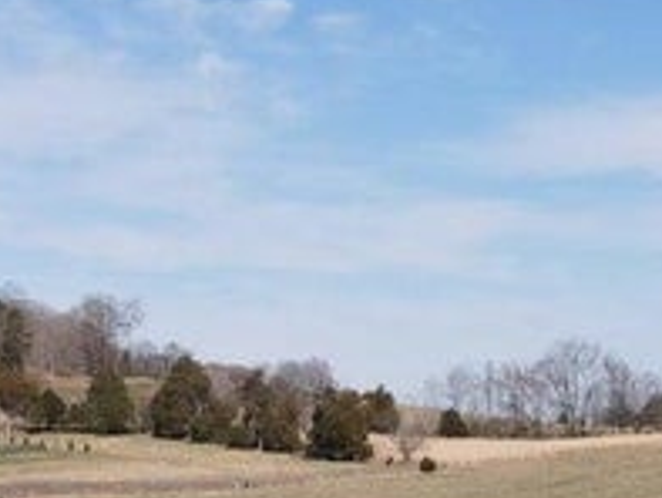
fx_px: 1990
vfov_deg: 14.0
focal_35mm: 104
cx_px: 482
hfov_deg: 18.8
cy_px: 488
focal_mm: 4.5
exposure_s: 1/800
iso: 100
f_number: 2.8
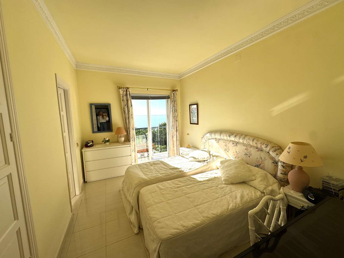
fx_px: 139
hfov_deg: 102.1
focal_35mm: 14
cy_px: 129
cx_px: 172
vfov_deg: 85.7
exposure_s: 1/1789
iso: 50
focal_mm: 2.22
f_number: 2.2
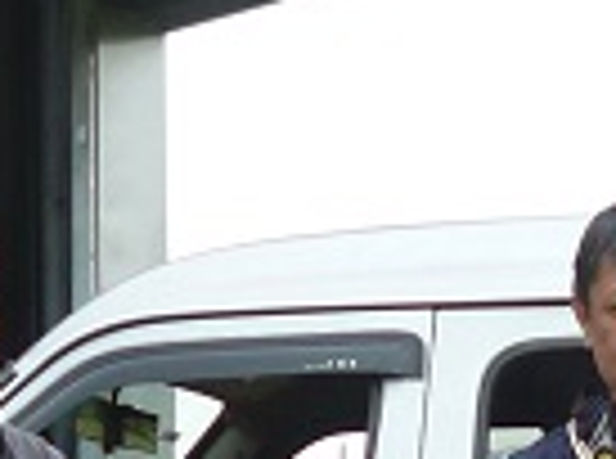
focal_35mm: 205
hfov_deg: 9.6
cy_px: 945
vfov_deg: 6.9
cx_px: 710
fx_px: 3638
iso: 100
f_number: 3.1
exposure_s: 1/160
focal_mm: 5
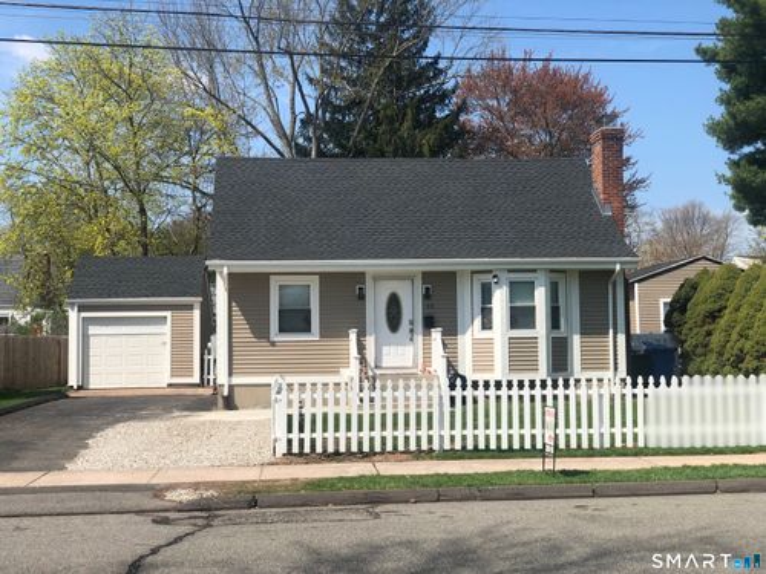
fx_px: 1151
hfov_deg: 36.8
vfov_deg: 28.0
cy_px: 287
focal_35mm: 52
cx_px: 383
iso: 16
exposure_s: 1/1215
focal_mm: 6
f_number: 2.4
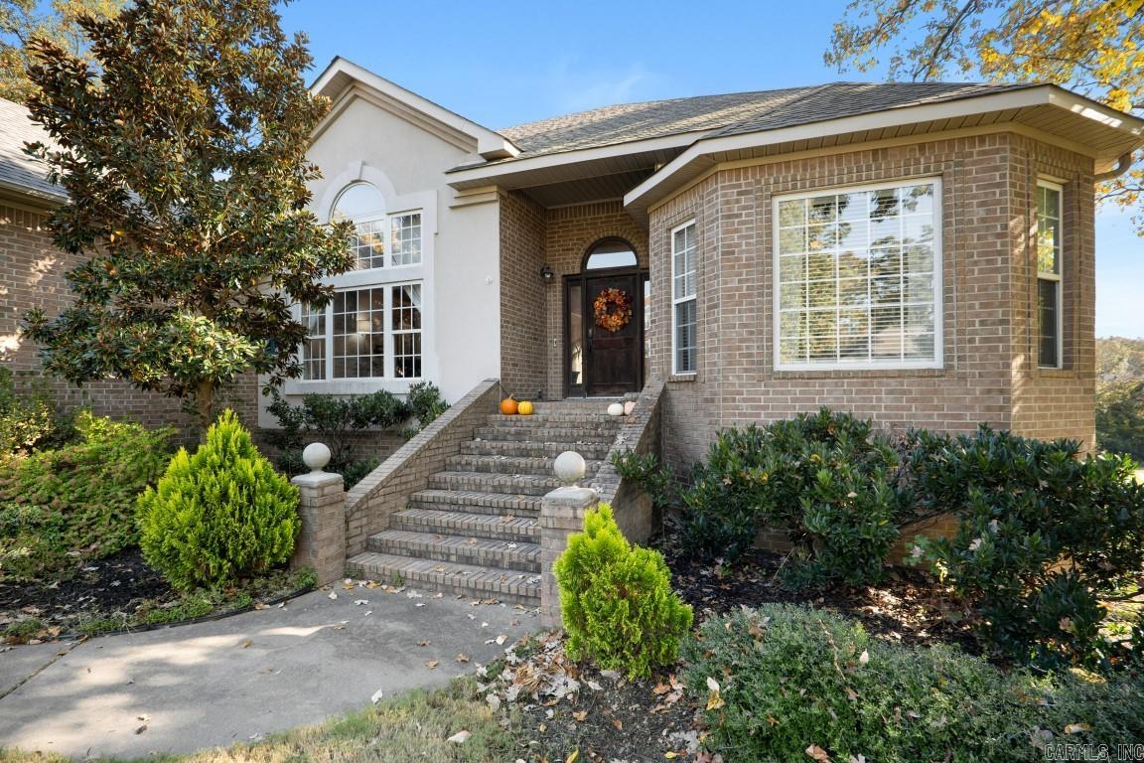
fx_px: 508
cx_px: 572
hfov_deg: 96.7
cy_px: 382
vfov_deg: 73.7
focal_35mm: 16
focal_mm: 16
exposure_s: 1/80
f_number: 4
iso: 125
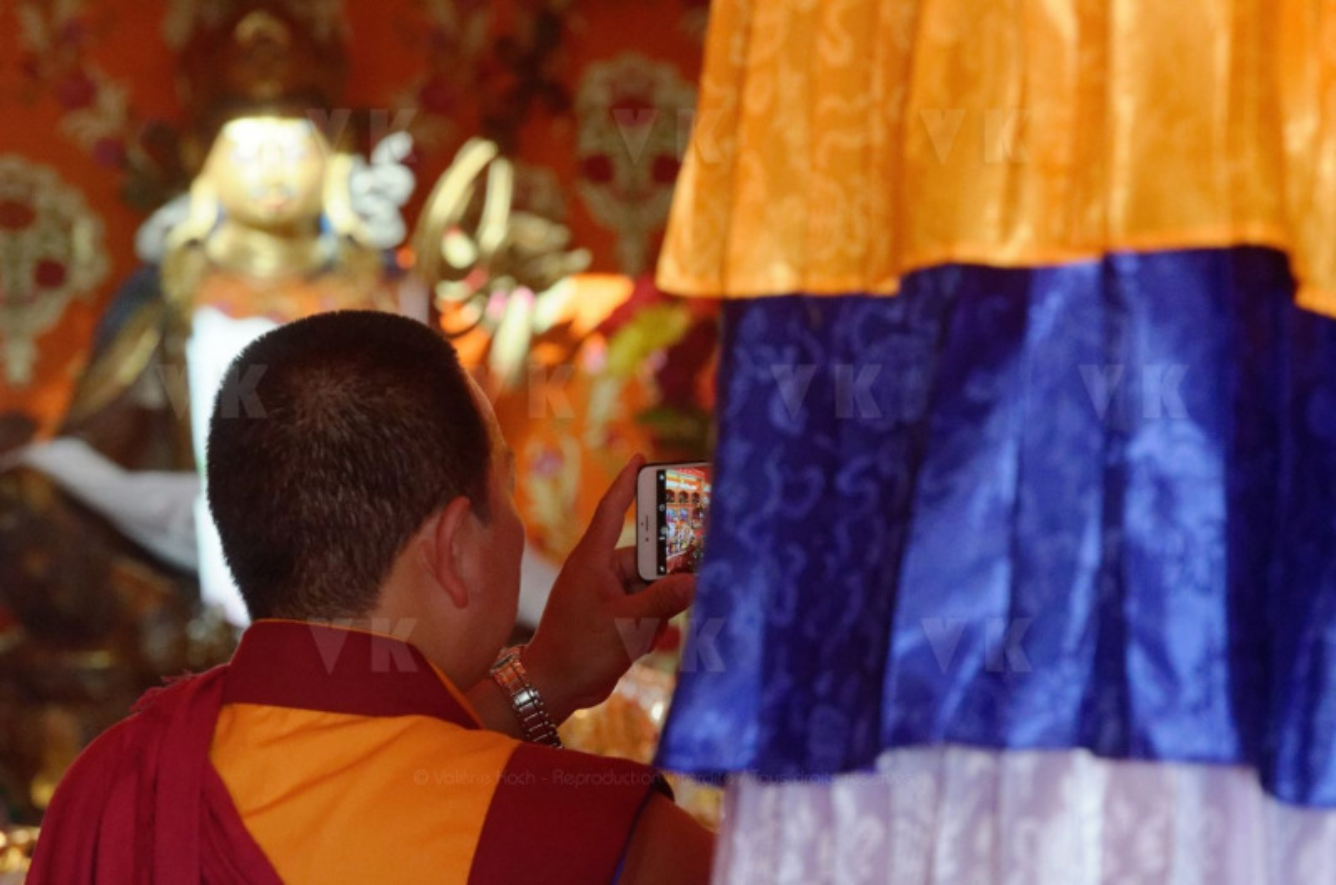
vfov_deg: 5.1
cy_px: 442
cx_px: 668
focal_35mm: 270
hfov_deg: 7.6
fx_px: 10000
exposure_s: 1/500
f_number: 5.6
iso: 2000
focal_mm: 180
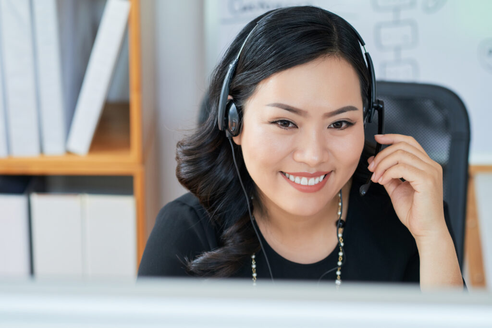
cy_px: 164
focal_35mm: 85
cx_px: 246
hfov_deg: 23.9
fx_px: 1162
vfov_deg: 16.1
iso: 500
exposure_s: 1/250
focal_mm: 85
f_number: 4
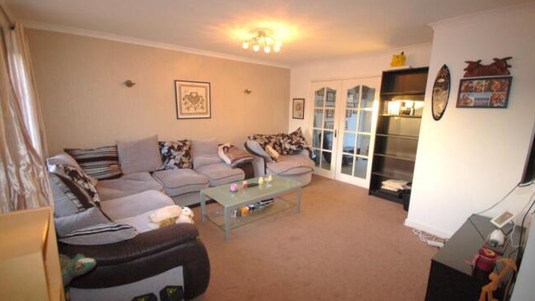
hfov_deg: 99.4
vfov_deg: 67.1
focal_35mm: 16
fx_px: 227
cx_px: 270
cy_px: 150
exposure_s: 1/60
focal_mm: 10
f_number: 4
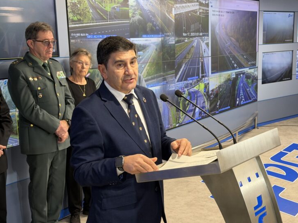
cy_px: 117
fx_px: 439
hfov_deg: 37.5
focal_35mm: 51
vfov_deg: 28.5
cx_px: 157
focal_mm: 6.76
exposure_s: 1/60
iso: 200
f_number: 1.78
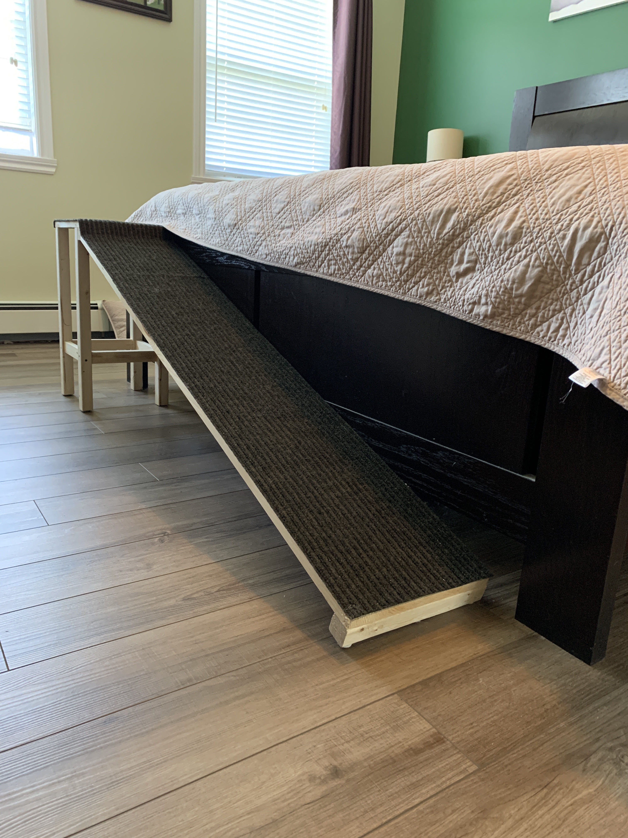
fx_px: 629
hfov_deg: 53.1
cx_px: 314
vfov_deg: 67.3
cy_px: 419
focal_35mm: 26
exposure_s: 1/43
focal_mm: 4.25
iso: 400
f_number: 1.8
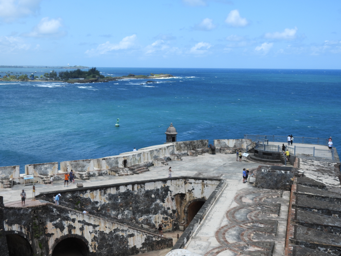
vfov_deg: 29.1
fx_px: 493
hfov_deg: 38.2
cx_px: 170
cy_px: 128
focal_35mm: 50
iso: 100
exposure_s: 1/1250
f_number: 3.5
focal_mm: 8.9
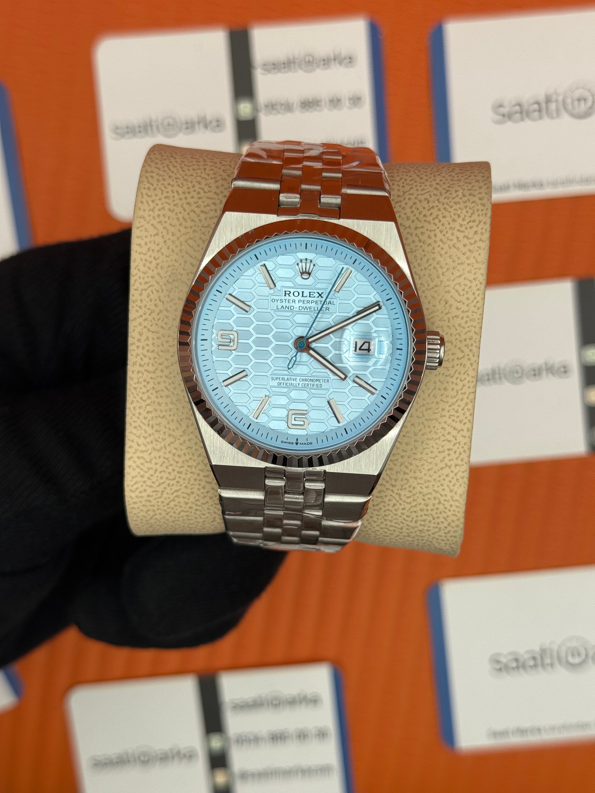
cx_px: 298
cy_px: 396
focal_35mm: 48
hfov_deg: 30.3
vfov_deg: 39.7
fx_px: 1100
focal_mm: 6.76
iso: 64
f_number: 1.78
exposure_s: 1/786
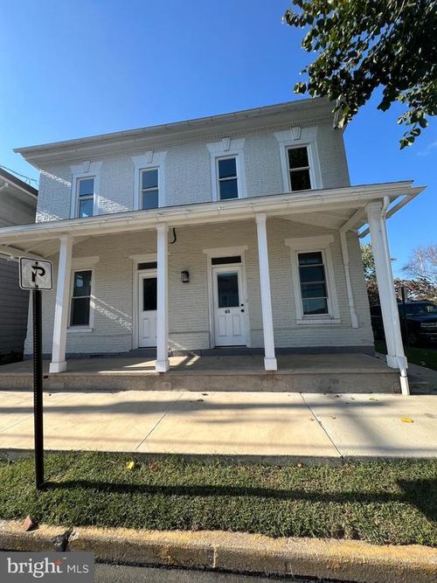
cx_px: 218
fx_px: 219
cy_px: 292
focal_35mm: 13
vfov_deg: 106.2
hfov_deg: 89.9
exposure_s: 1/791
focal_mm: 1.57
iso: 32
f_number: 1.8
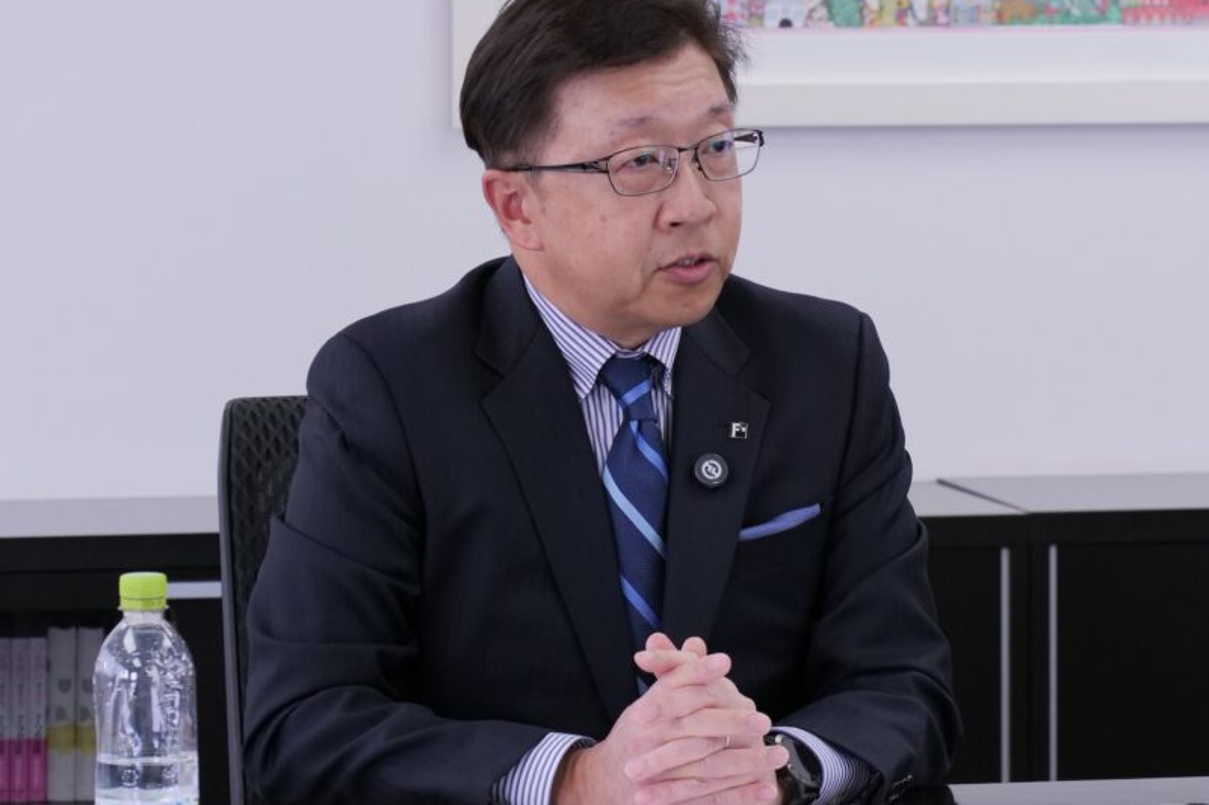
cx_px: 734
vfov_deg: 9.1
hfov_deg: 13.6
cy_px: 353
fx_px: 5070
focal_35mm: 151
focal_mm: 57
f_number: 5.6
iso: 1000
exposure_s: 1/100
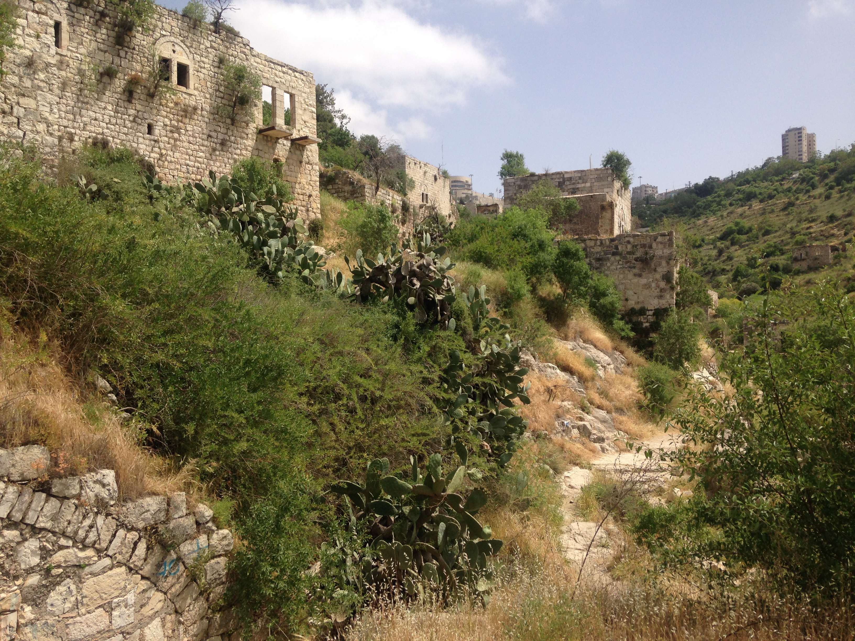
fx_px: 815
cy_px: 320
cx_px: 428
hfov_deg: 55.4
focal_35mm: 33
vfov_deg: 42.9
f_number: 2.4
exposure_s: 1/1869
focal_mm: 4.12
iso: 50
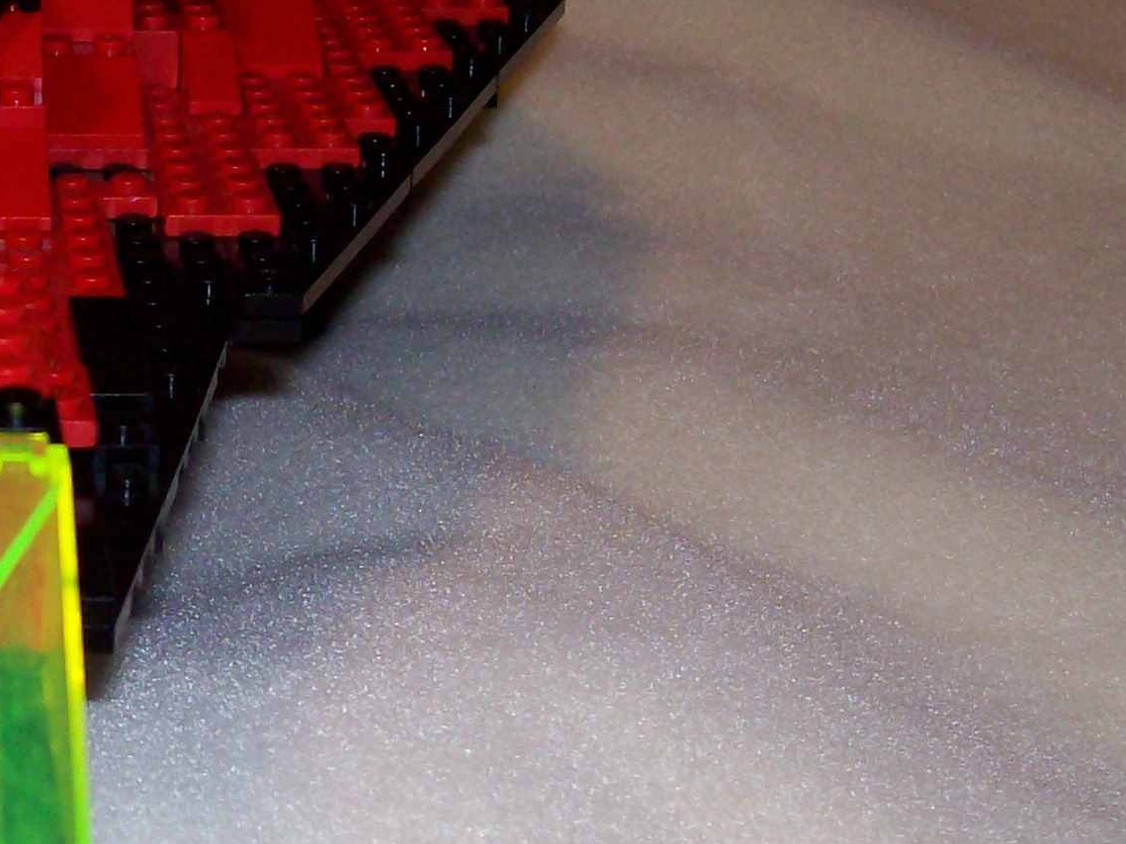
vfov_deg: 16.4
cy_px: 516
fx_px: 2927
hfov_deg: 20.8
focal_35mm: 90
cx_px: -101
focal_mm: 6
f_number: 2.7
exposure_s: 1/64
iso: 80
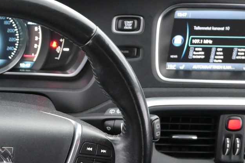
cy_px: 162
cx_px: -9
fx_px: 544
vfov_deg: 16.7
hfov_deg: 24.1
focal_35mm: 80
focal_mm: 20.5
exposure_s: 1/30
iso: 4000
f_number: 3.8
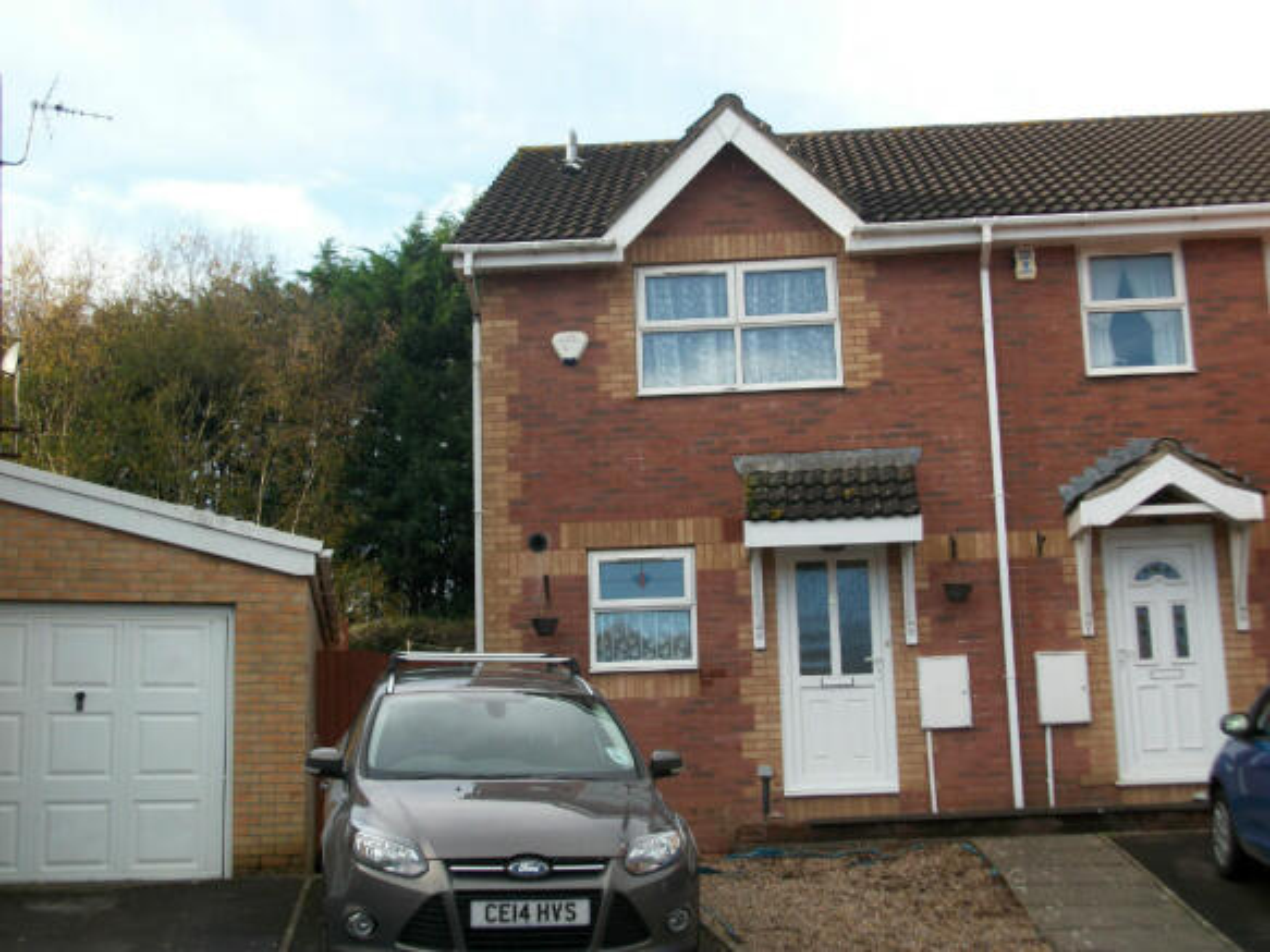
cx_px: 635
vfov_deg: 29.7
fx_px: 1797
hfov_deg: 38.9
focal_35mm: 49
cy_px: 476
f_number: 3.6
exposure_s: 1/255
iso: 80
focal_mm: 8.8
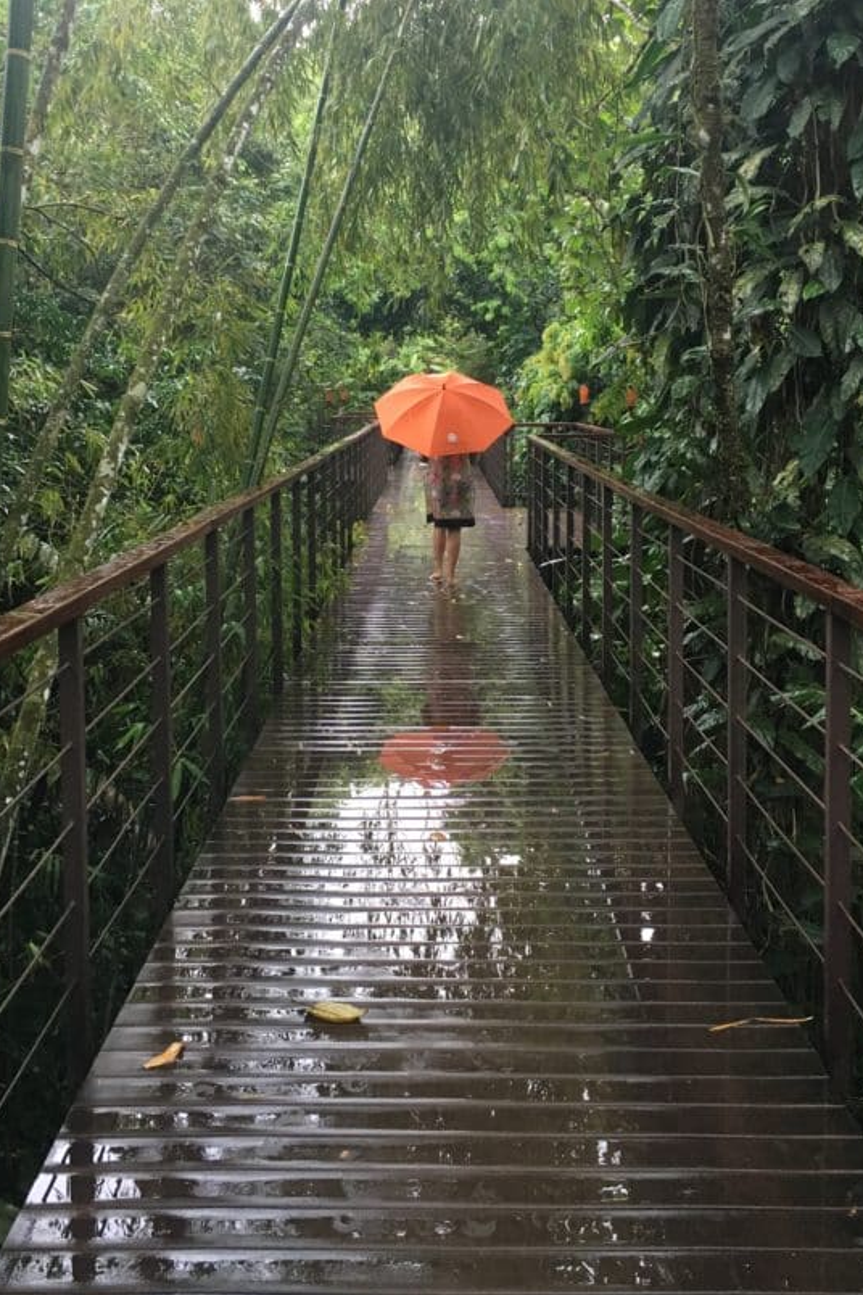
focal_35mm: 40
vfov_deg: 48.2
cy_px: 521
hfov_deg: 33.4
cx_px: 420
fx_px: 1438
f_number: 2.2
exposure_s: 1/30
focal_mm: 4.15
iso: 40
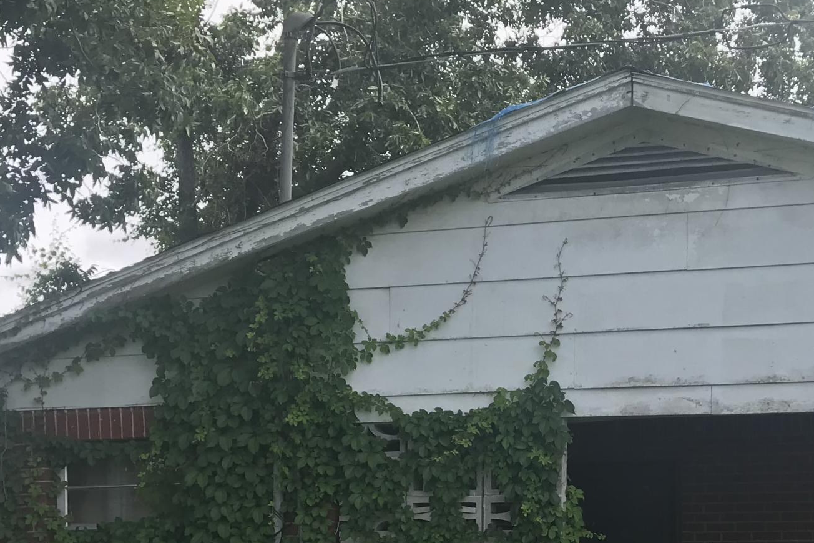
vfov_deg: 19.7
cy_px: 534
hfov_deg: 30.0
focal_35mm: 67
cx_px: 501
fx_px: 1515
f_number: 1.8
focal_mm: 3.99
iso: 20
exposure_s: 1/643
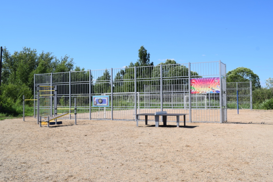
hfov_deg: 53.1
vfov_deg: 36.9
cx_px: 136
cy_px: 91
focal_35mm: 36
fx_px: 273
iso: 200
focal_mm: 24
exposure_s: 1/400
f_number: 10
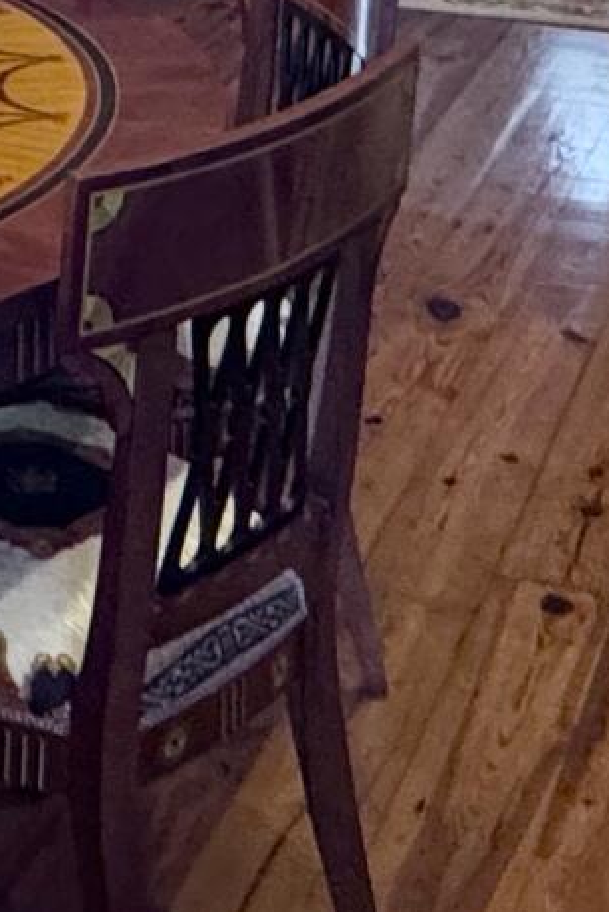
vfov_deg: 18.6
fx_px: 2409
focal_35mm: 95
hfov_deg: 13.9
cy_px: -510
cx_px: -147
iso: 320
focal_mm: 2.22
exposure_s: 1/60
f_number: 2.2
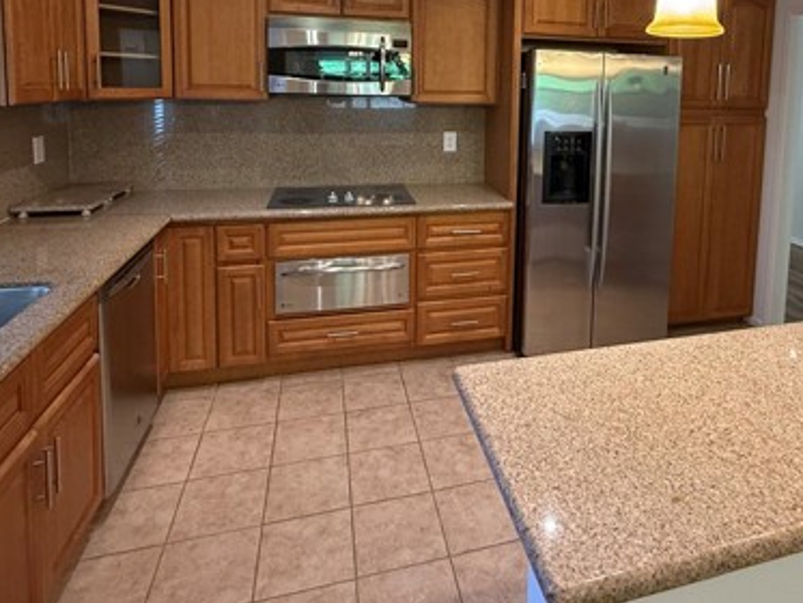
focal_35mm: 24
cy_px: 131
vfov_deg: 53.5
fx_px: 557
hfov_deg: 70.6
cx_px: 495
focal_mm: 2.22
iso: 500
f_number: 2.2
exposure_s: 1/120
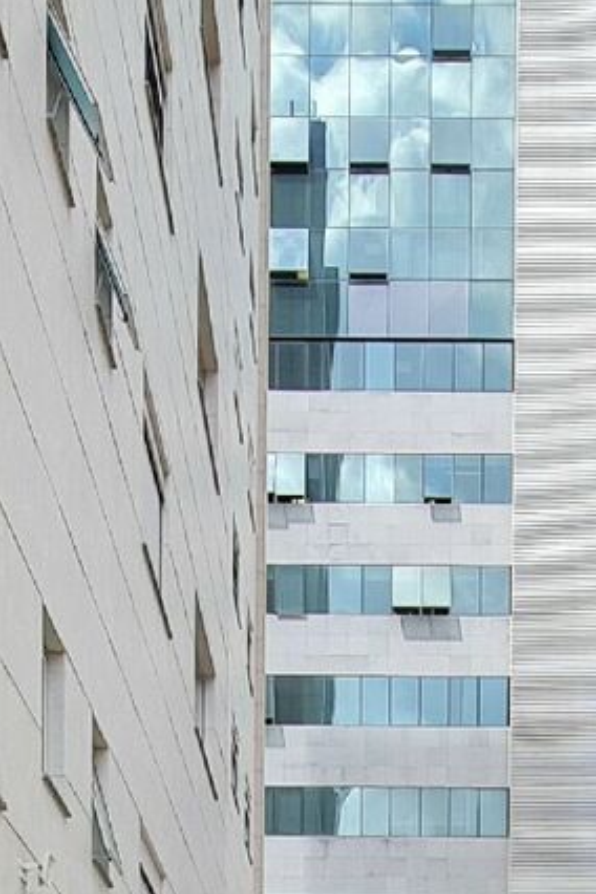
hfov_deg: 22.2
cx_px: 367
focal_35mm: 61
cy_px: 1368
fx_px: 1515
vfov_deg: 24.7
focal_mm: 2.2
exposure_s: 1/636
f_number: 2.2
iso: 64
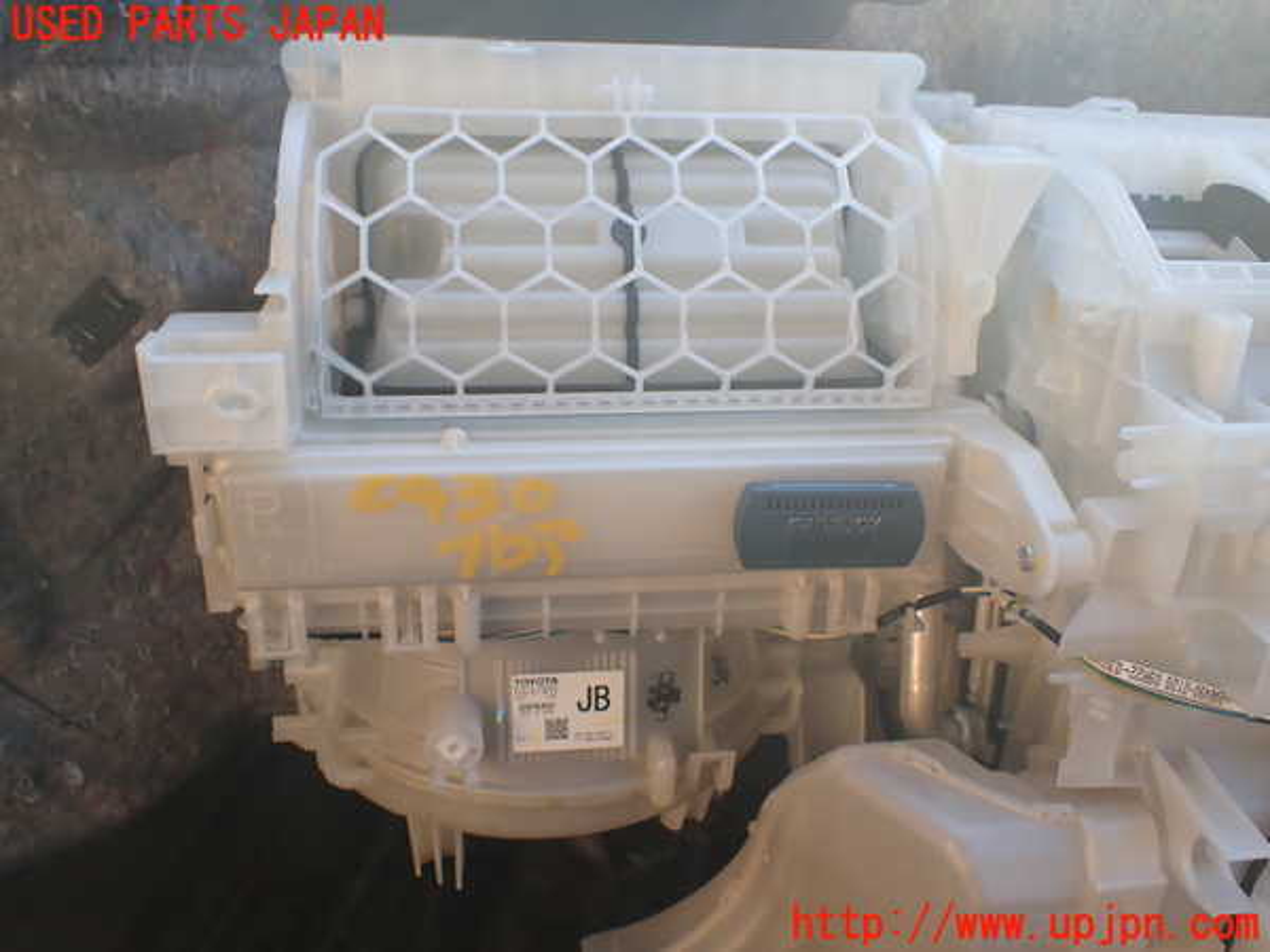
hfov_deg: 60.0
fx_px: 1101
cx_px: 635
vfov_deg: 46.8
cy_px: 476
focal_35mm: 30
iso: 100
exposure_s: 1/160
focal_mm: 5.4
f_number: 2.3
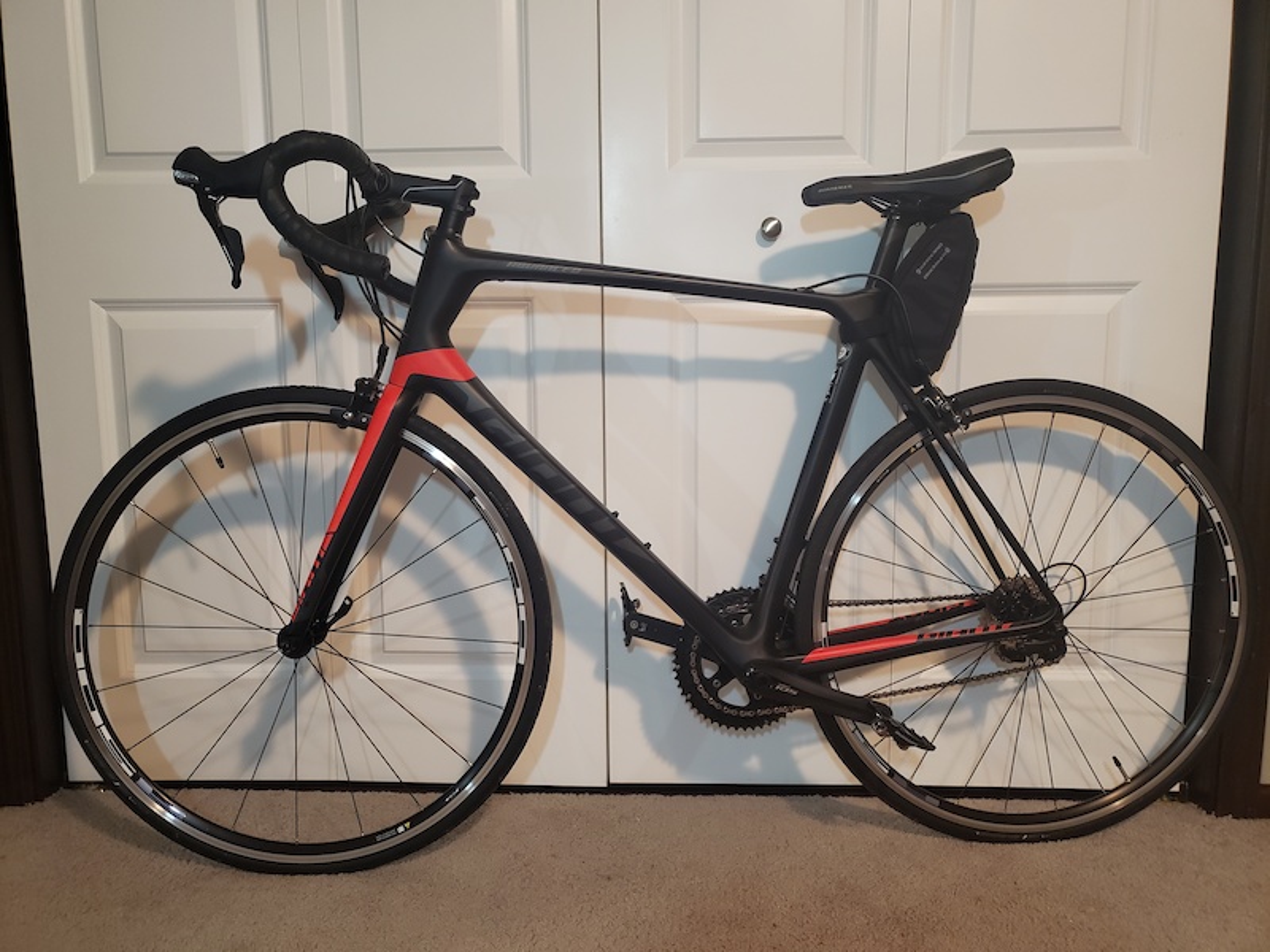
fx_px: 954
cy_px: 476
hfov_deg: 67.3
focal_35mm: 26
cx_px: 635
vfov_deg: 53.1
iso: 250
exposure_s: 1/17
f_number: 1.5
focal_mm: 4.3
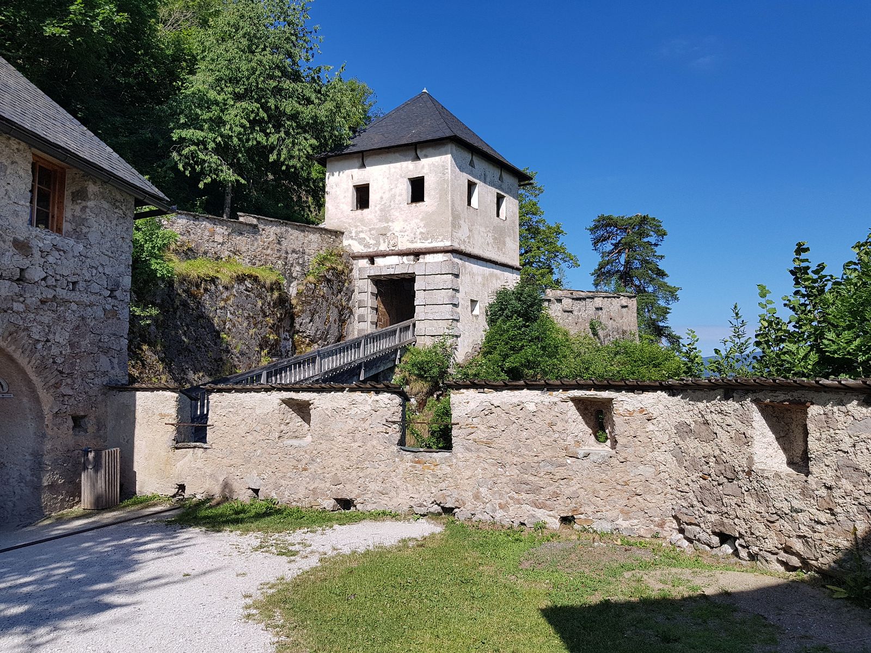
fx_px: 654
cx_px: 436
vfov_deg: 53.1
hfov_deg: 67.3
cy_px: 326
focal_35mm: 26
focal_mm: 4.2
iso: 50
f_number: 1.7
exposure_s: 1/2744
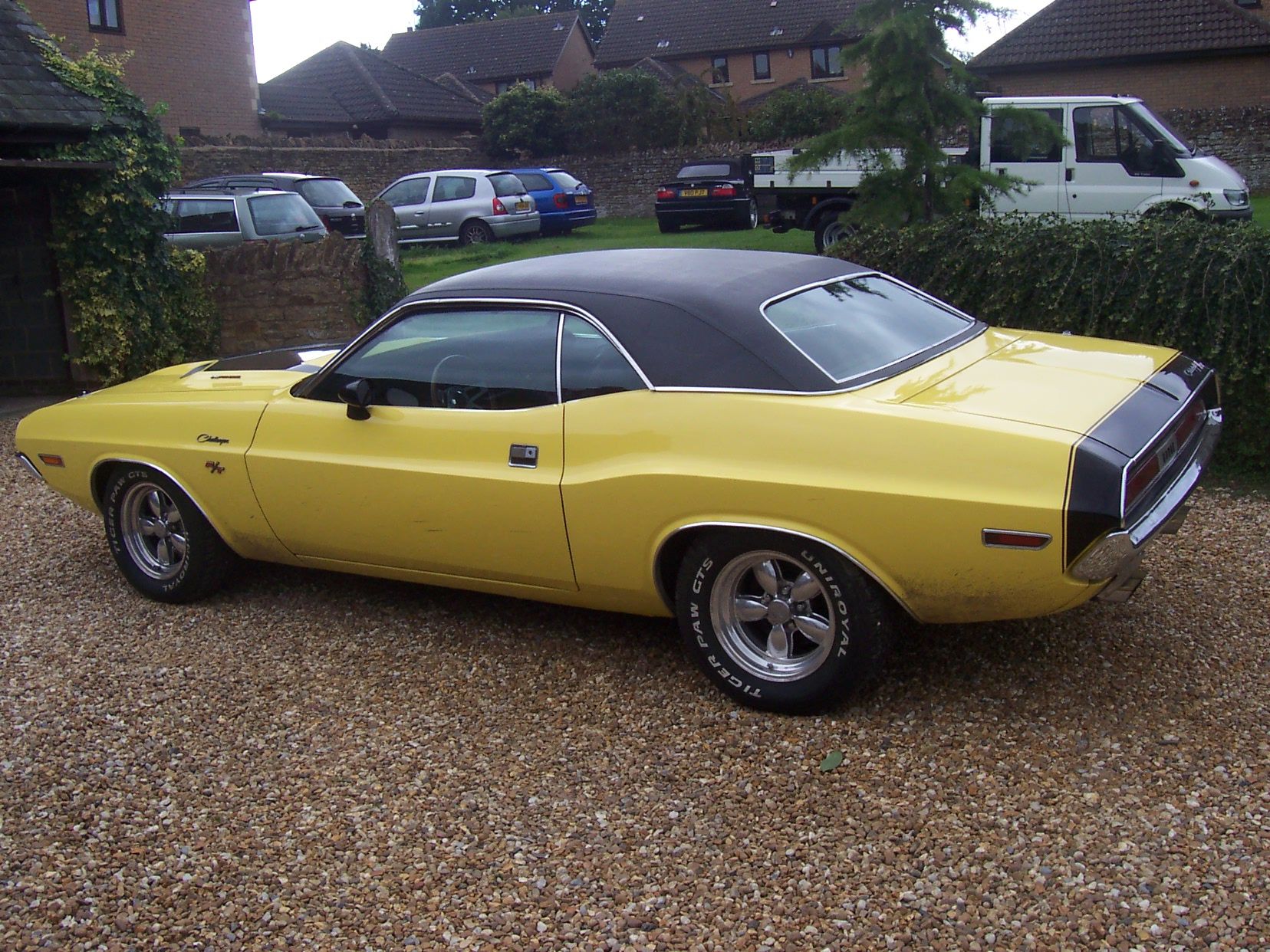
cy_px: 476
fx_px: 1357
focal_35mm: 37
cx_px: 635
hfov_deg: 50.1
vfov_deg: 38.7
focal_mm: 5.6
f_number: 5.6
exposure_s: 1/250
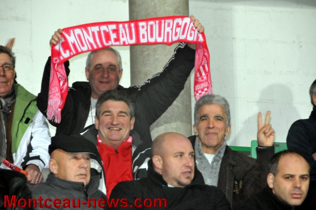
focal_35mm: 202
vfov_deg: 6.8
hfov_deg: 10.2
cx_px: 158
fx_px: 1775
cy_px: 105
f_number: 7.1
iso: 3200
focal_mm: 135
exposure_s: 1/60
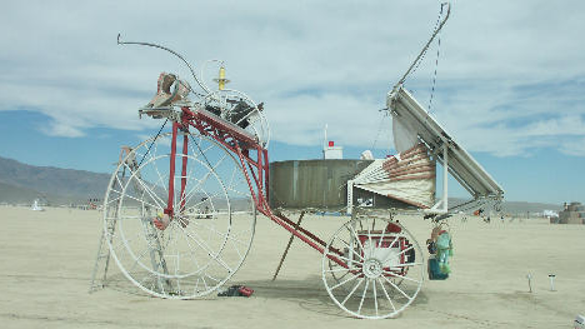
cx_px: 301
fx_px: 558
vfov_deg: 32.8
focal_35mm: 36
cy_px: 170
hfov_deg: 55.3
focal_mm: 7.61
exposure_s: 1/640
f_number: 8
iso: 100
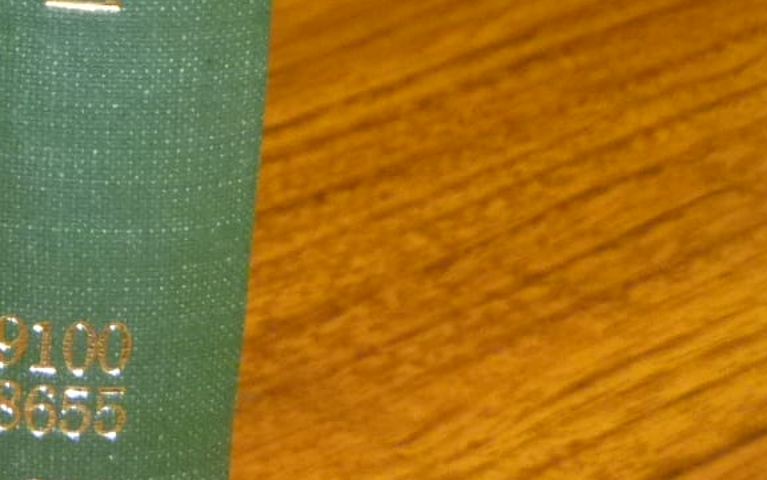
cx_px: -289
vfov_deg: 9.6
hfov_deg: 15.0
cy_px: -272
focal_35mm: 132
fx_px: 2759
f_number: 3.5
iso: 320
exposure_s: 1/30
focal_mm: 6.3
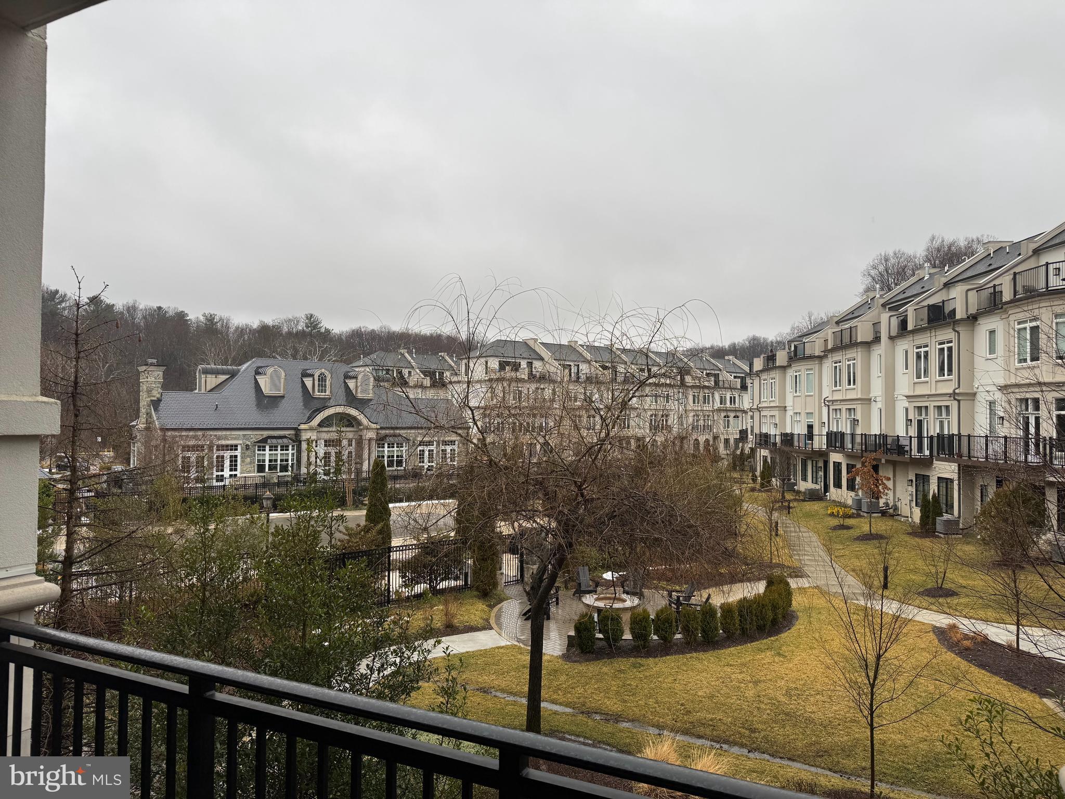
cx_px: 532
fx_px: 738
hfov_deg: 71.6
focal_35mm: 24
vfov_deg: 56.8
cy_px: 400
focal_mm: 6.76
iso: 80
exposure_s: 1/506
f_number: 1.78
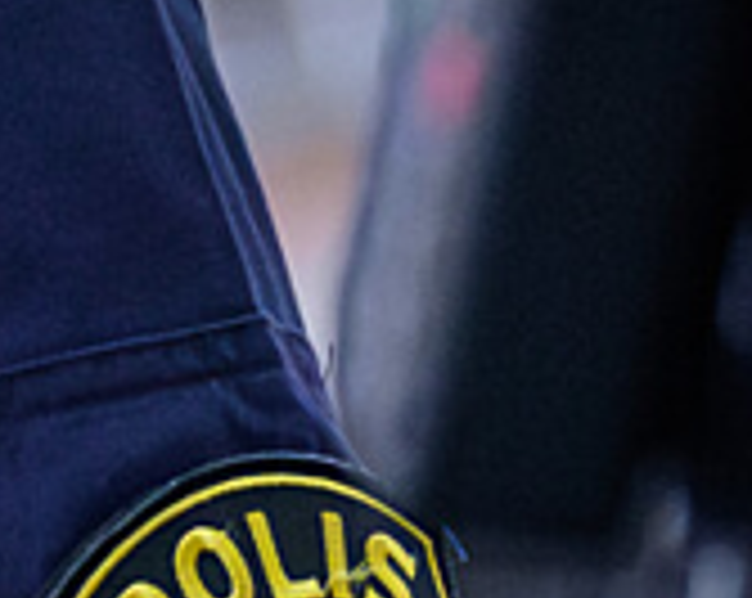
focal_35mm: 591
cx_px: 572
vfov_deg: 2.6
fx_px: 13130
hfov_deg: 3.3
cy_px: 441
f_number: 2.8
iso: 6400
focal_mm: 70
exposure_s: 1/12800
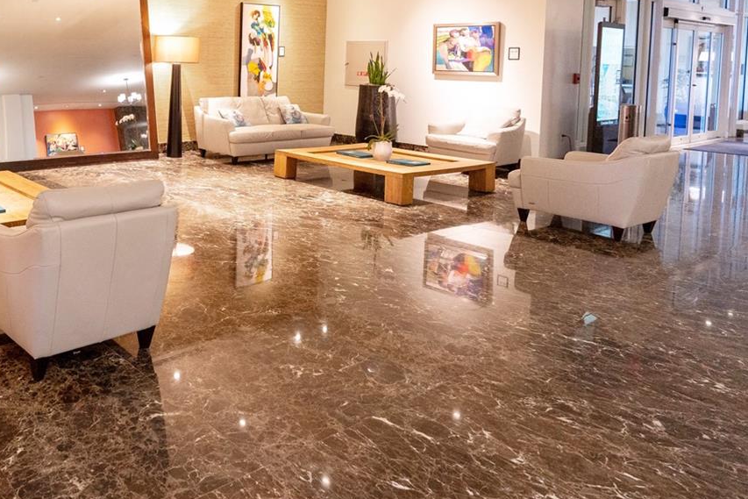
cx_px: 89
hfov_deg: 54.7
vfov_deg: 41.2
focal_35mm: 30
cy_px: 79
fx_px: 623
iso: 2000
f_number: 4
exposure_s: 1/50
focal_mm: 16
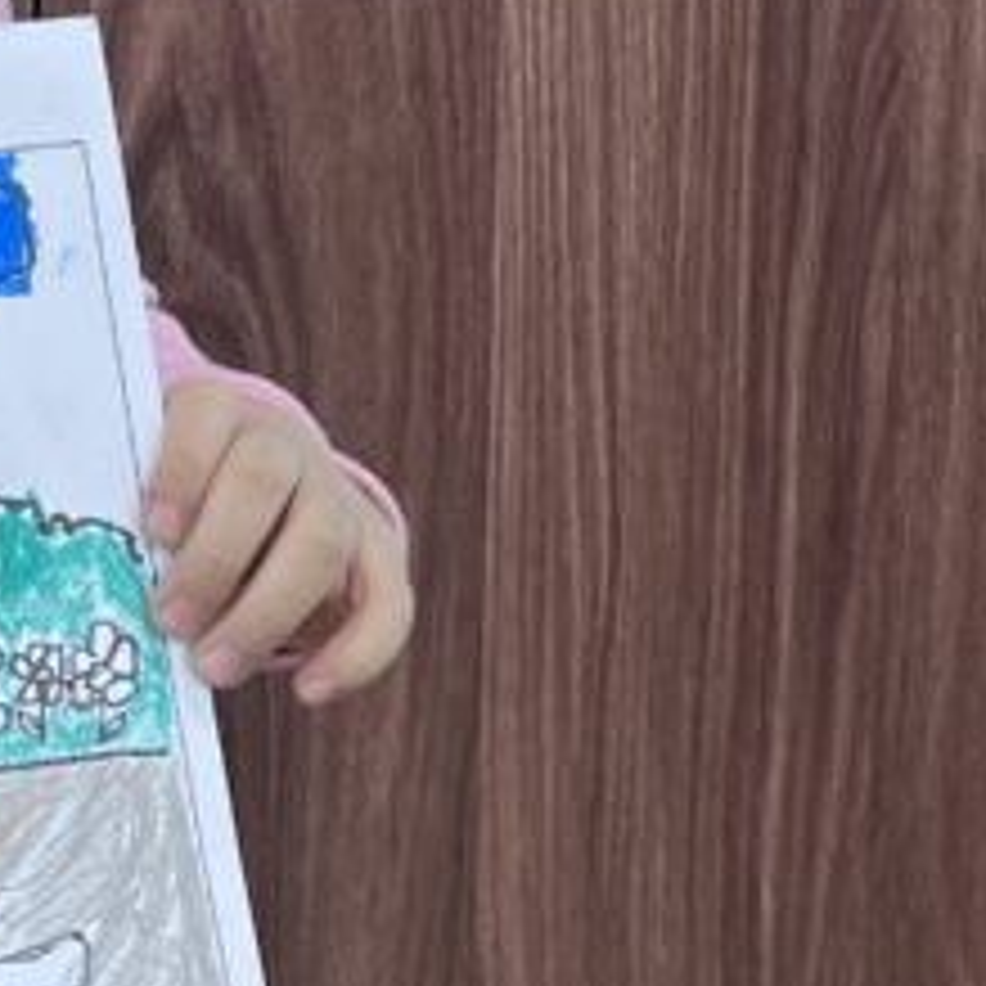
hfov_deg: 15.2
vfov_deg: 15.7
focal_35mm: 105
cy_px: -333
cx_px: -545
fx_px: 3384
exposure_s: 1/100
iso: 64
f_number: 1.5
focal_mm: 5.7
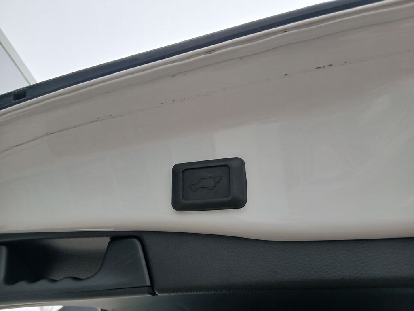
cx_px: 207
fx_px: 311
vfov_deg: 53.1
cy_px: 156
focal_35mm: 26
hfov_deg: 67.3
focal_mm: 3.98
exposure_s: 1/50
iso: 50
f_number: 1.8
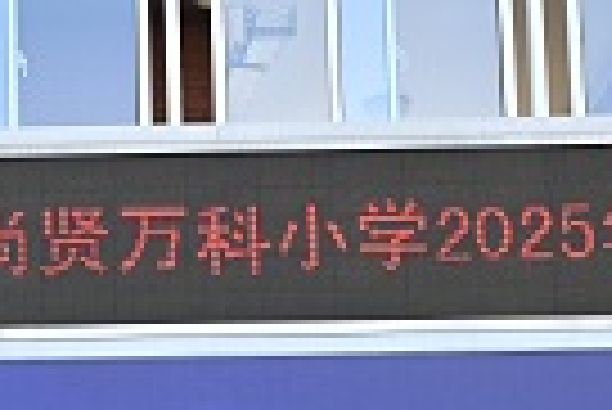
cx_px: -126
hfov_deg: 15.0
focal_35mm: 132
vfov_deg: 10.0
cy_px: 674
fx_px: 2246
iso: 1600
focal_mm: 36
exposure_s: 1/400
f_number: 10
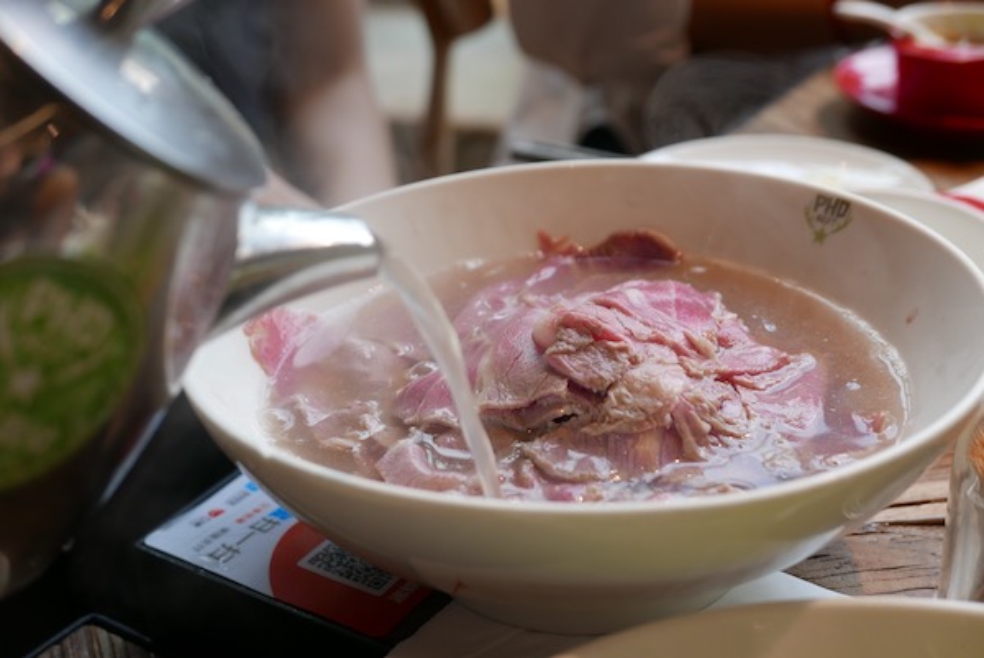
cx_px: 492
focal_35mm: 54
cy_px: 329
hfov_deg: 36.8
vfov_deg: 25.1
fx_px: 1477
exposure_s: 1/100
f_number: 2.8
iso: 320
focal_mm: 24.5
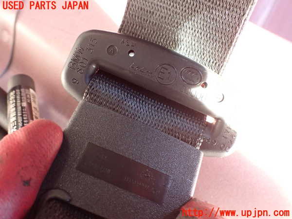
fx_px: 253
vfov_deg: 46.8
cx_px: 146
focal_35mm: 30
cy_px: 110
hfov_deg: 60.0
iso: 800
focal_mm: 5.4
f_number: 2.3
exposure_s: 1/80
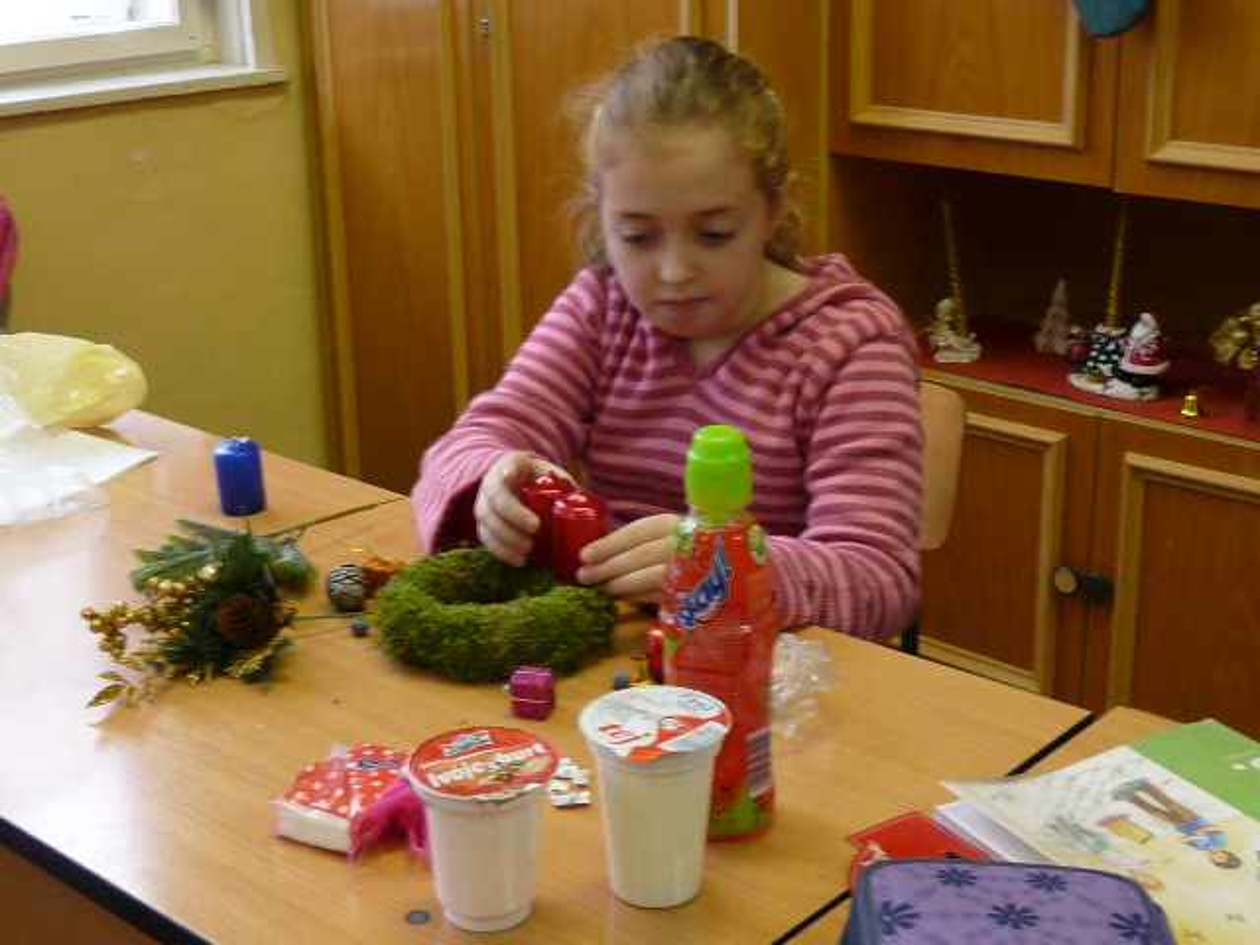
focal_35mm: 51
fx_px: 1856
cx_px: 630
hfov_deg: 37.5
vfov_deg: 28.6
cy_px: 472
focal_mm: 5.1
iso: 250
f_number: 2.8
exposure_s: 1/30
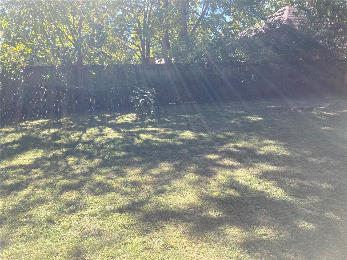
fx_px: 281
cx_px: 174
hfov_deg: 63.4
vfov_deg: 49.7
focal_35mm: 28
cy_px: 130
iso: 20
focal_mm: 3.99
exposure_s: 1/414
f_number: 1.8
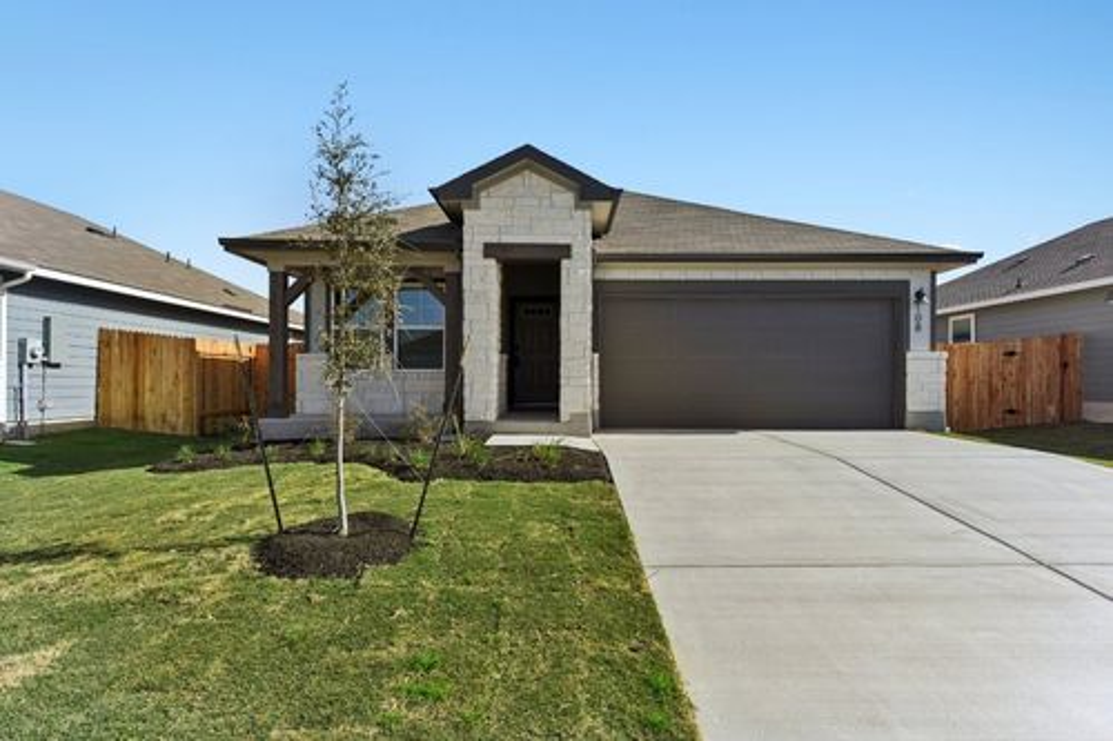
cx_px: 556
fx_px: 618
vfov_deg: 61.9
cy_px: 370
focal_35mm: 20
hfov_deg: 84.0
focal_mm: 20
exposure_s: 1/2000
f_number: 8
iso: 400
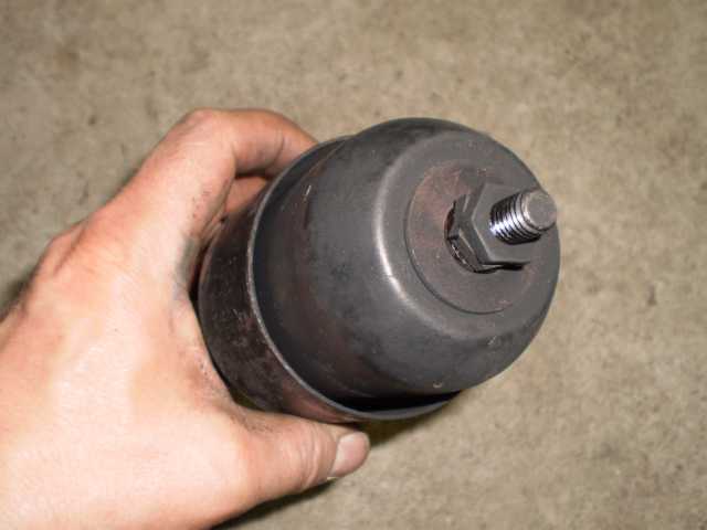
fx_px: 735
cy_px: 265
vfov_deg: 39.7
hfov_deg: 51.4
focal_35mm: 36
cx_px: 354
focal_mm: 6.3
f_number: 3.1
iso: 125
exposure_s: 1/30
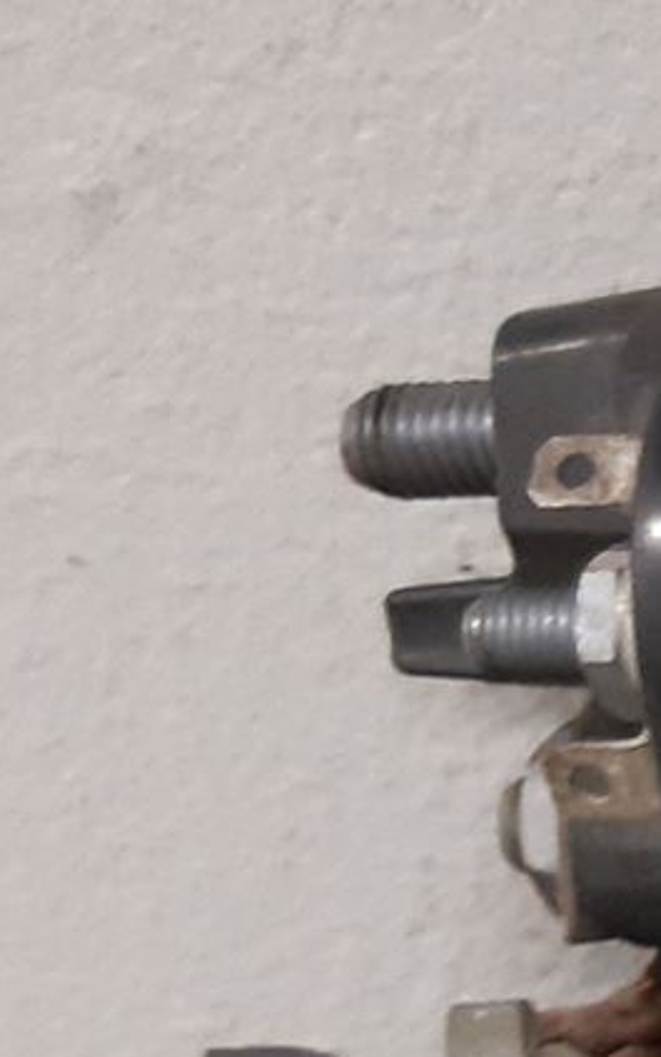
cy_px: 1172
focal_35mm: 133
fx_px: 3833
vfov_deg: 15.3
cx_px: 1606
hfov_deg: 8.9
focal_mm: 3.93
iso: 250
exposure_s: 1/50
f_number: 1.7
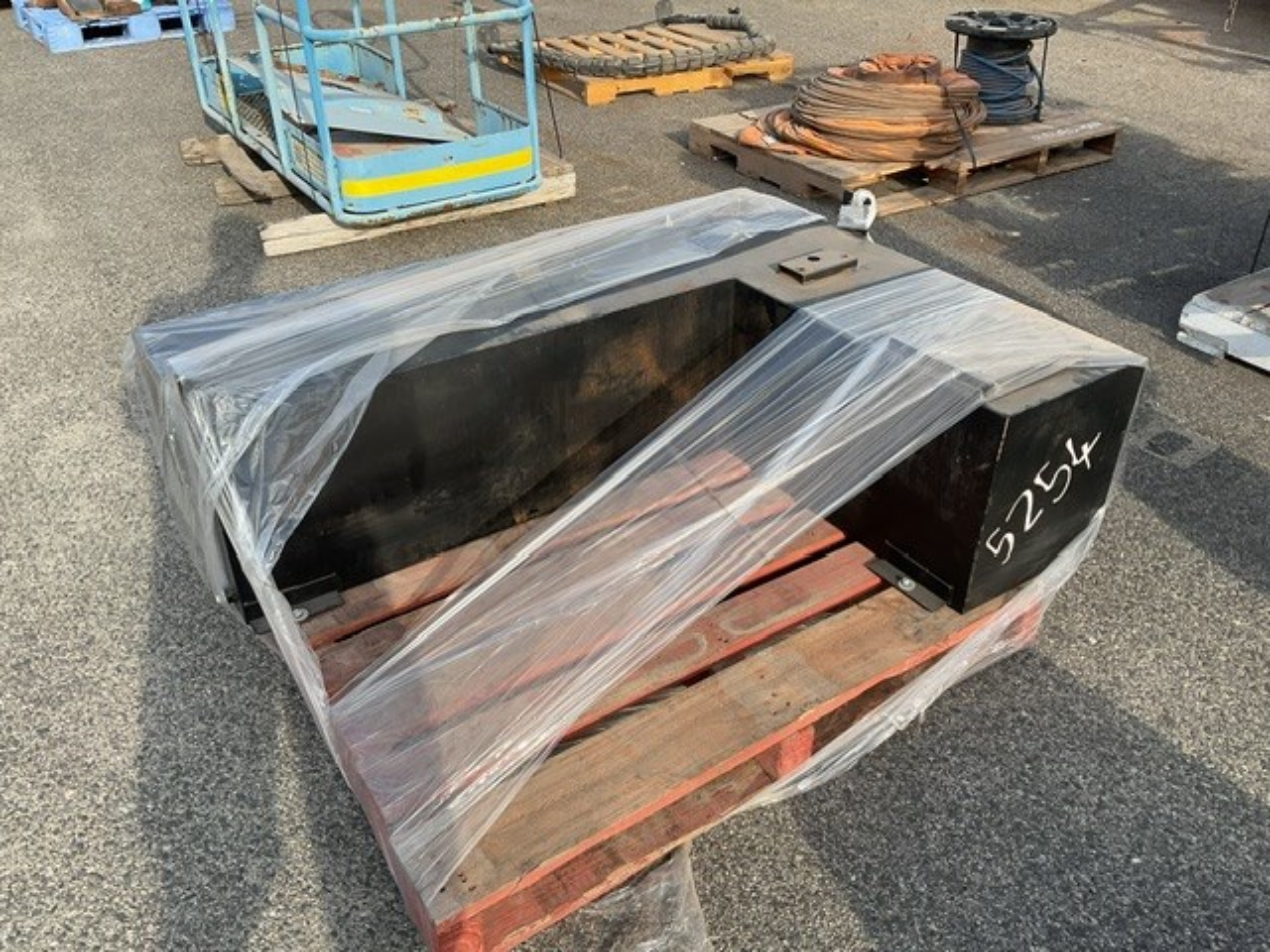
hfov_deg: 61.7
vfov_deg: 48.2
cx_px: 635
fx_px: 1064
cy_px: 476
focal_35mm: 29
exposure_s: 1/749
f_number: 1.8
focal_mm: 3
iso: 16
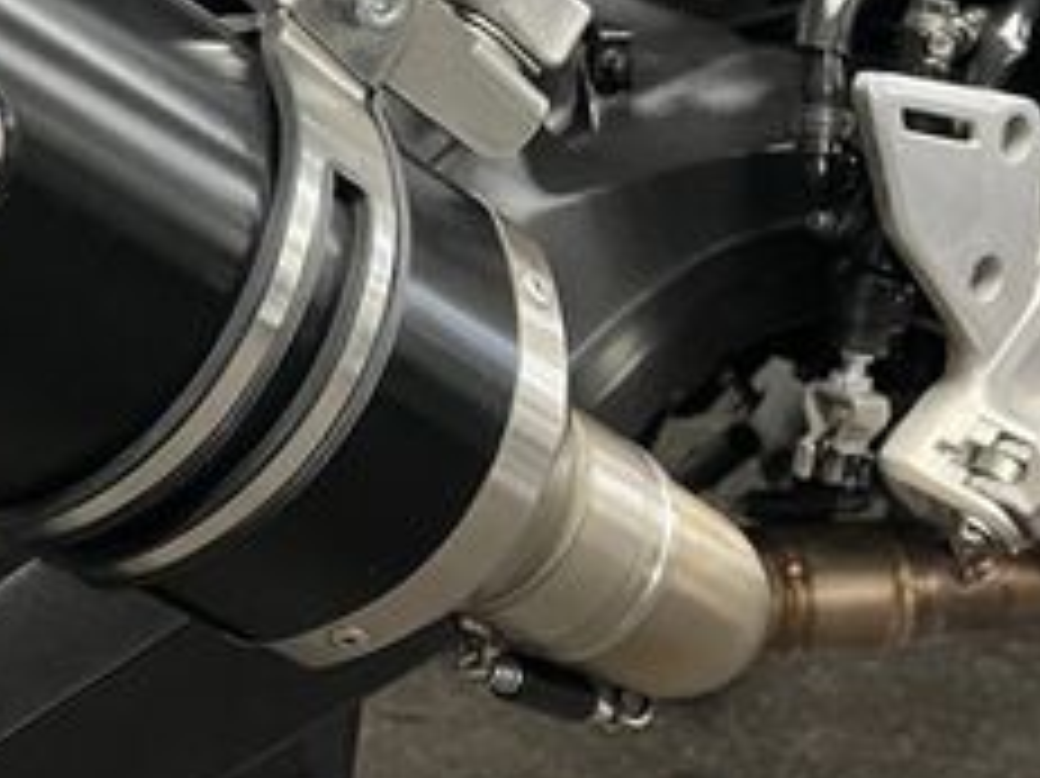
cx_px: 81
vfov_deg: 20.0
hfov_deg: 26.1
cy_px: 49
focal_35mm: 72
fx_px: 2162
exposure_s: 1/50
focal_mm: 5.1
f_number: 1.6
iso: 250
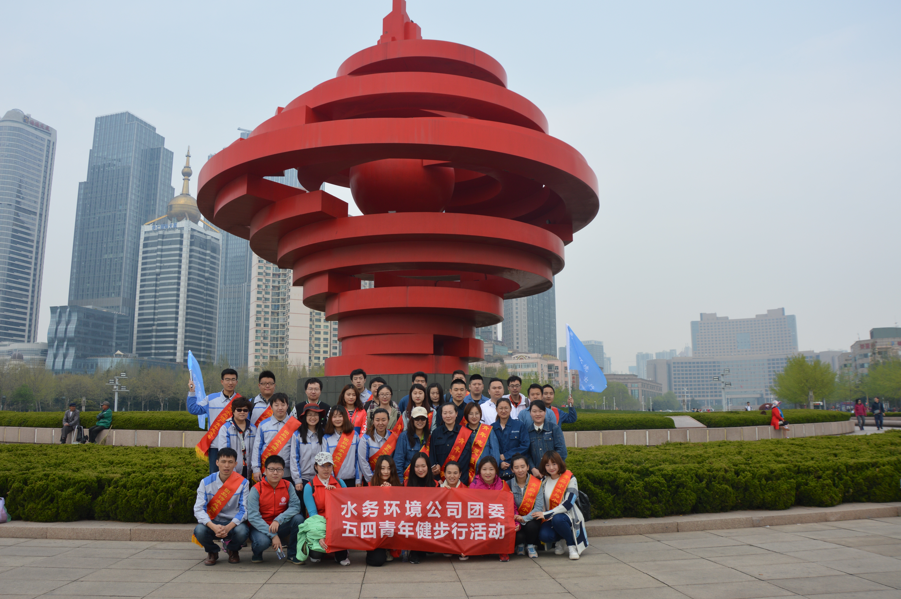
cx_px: 450
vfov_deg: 47.8
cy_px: 300
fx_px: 675
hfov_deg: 67.4
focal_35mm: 27
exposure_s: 1/250
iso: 100
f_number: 8
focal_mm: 18
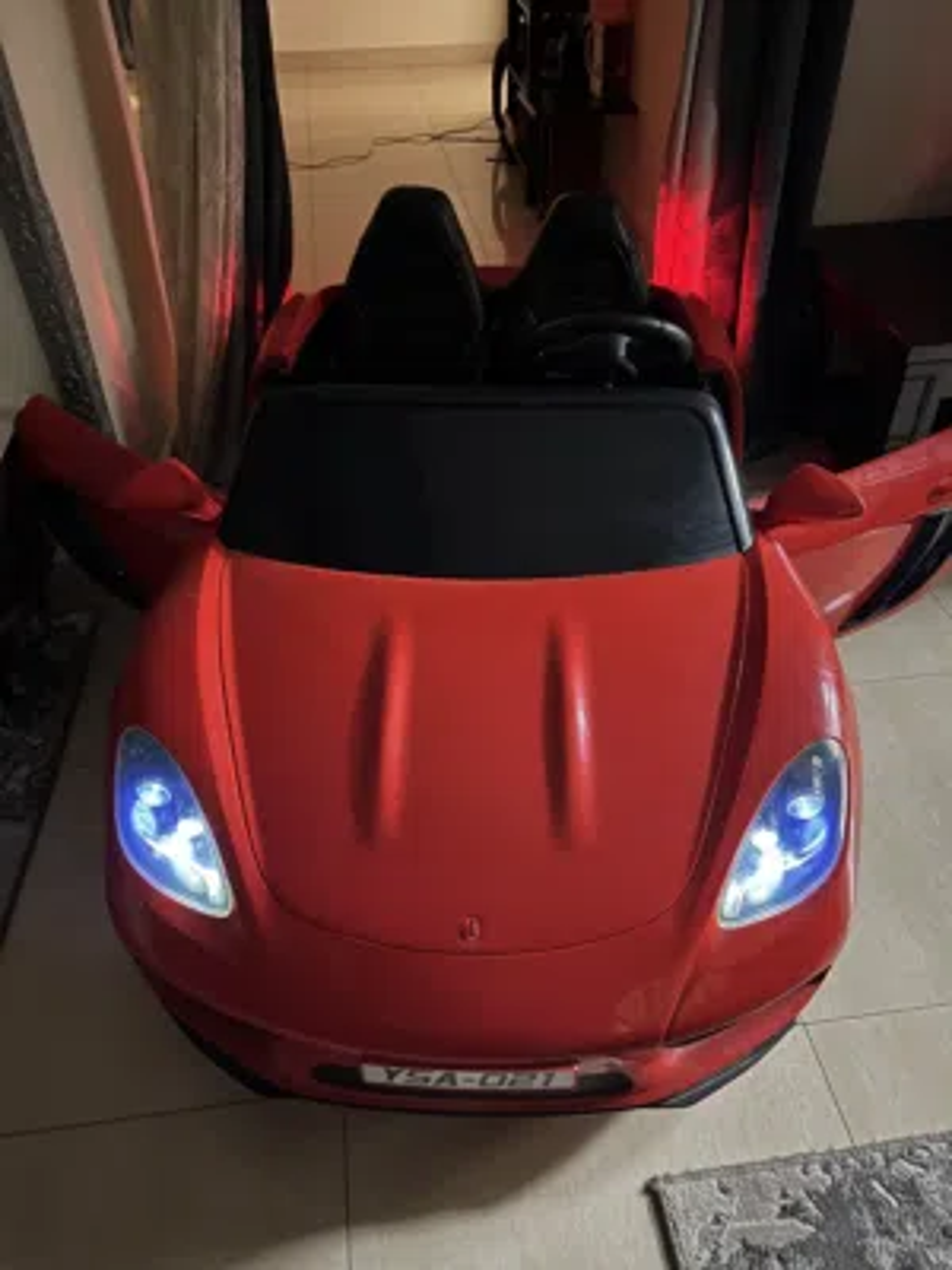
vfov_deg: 67.3
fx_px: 953
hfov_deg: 53.1
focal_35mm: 26
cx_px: 476
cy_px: 635
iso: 640
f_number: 1.5
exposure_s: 1/9
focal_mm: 5.7
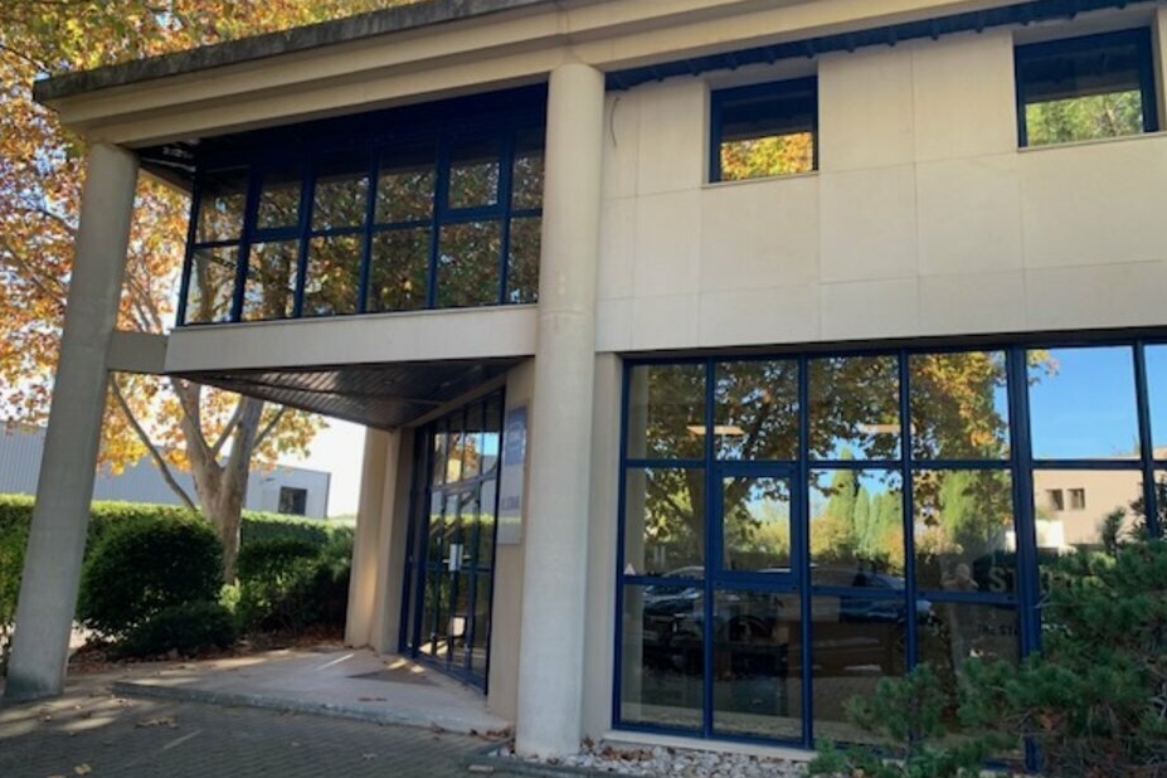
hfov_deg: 65.5
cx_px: 595
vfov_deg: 46.4
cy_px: 374
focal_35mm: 28
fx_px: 908
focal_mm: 4.25
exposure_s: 1/145
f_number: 1.8
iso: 25
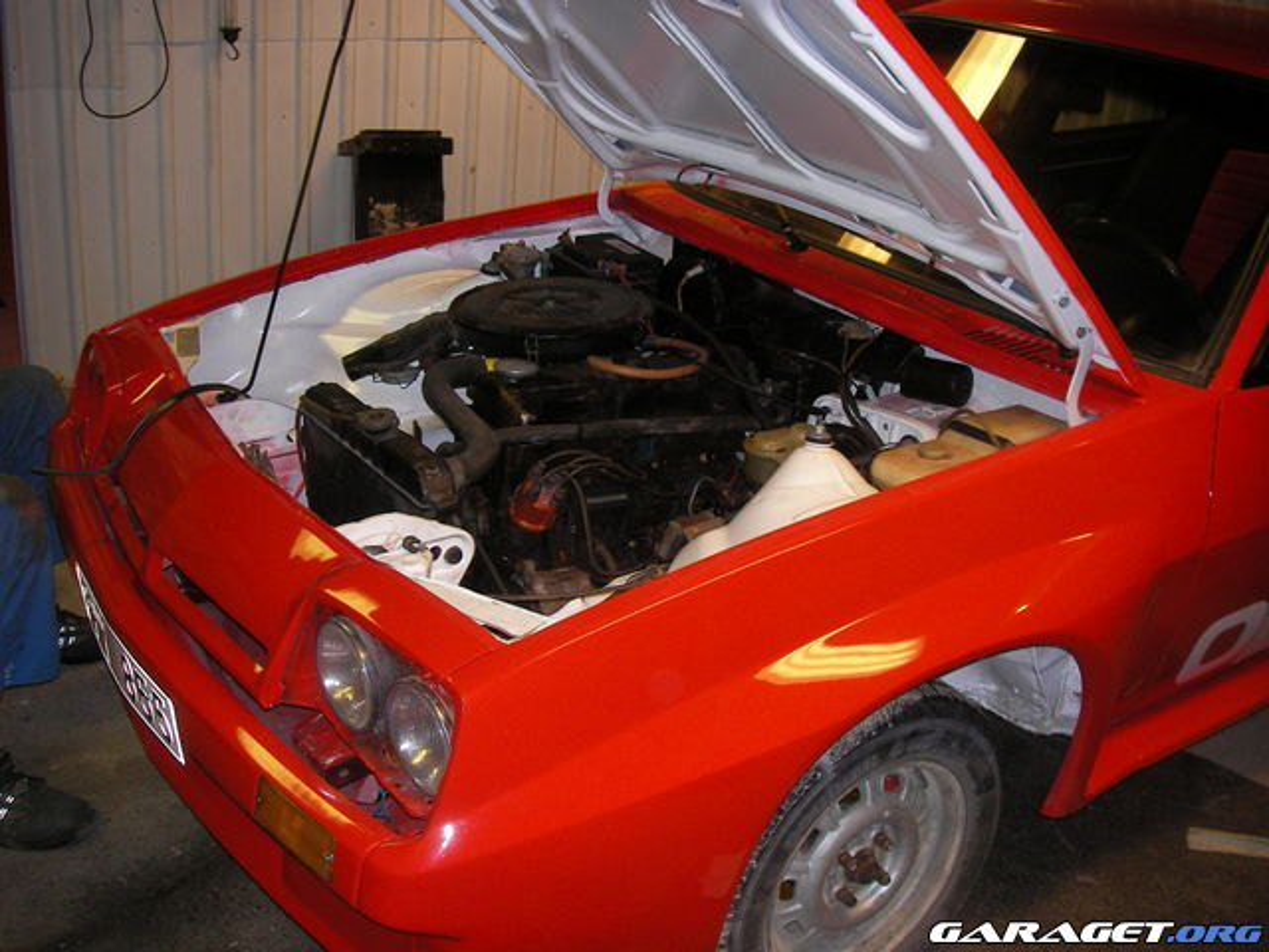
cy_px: 476
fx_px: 1393
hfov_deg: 49.0
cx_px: 634
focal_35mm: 38
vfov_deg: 37.7
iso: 106
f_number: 3.3
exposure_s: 1/30
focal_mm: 6.3
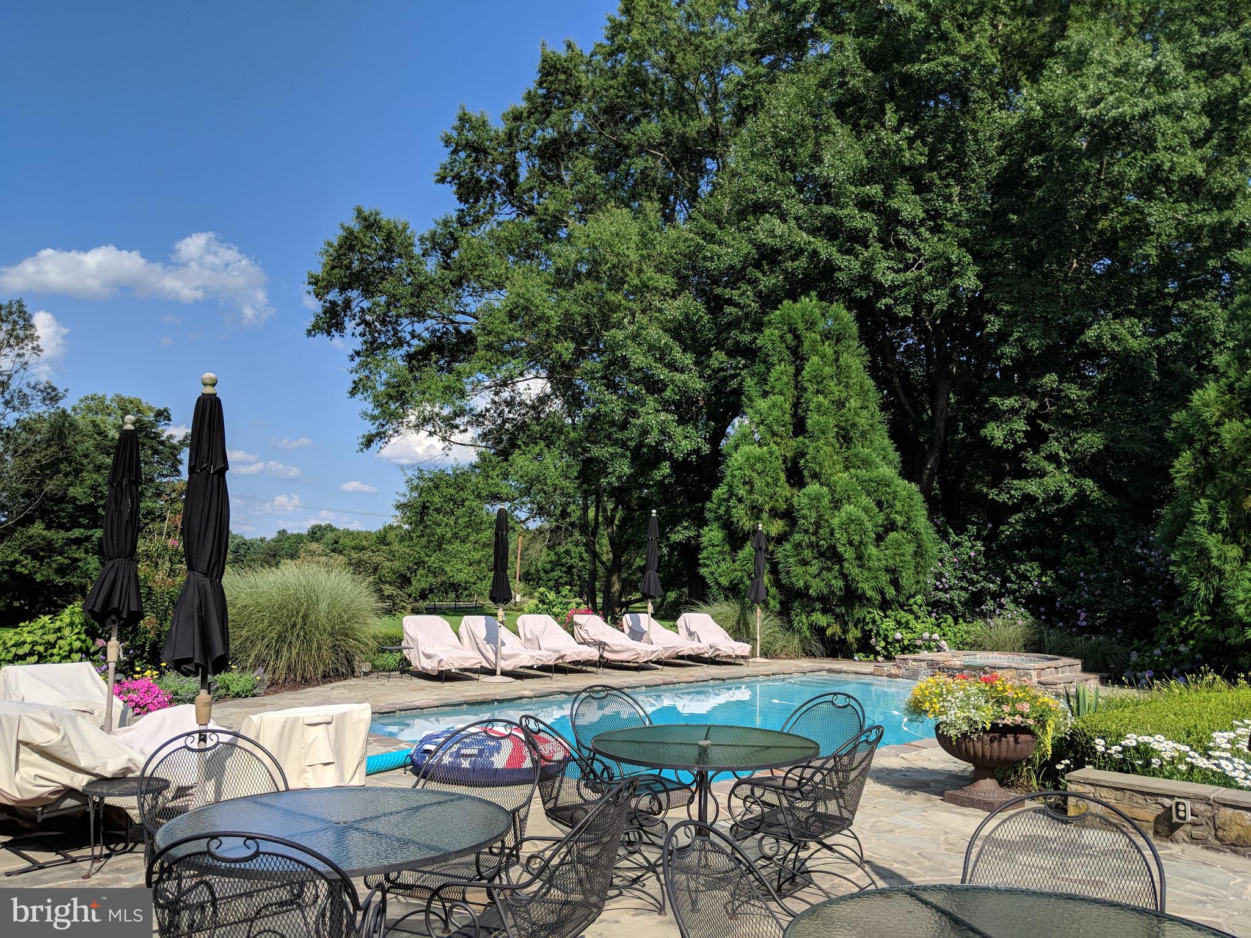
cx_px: 626
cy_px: 469
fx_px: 976
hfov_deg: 65.3
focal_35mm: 27
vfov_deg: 51.4
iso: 64
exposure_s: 1/5848
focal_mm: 4.44
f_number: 1.8
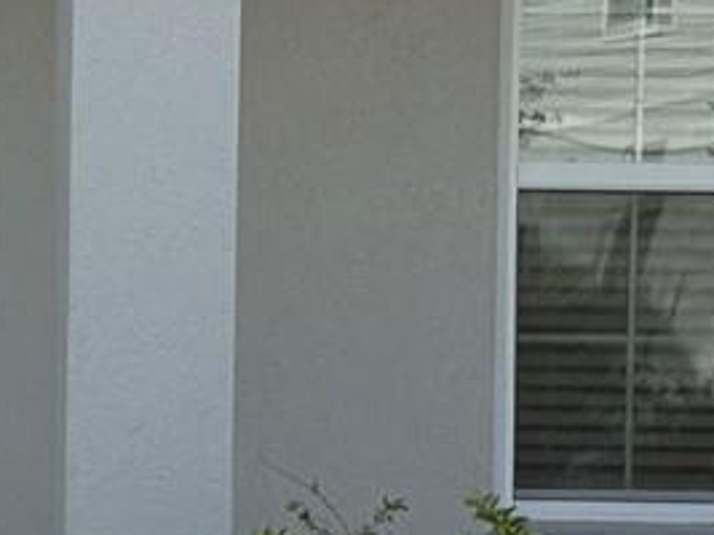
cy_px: 465
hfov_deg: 6.7
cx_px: -701
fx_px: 5938
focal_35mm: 288
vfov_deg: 5.2
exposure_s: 1/4098
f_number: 1.78
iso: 80
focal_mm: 6.76
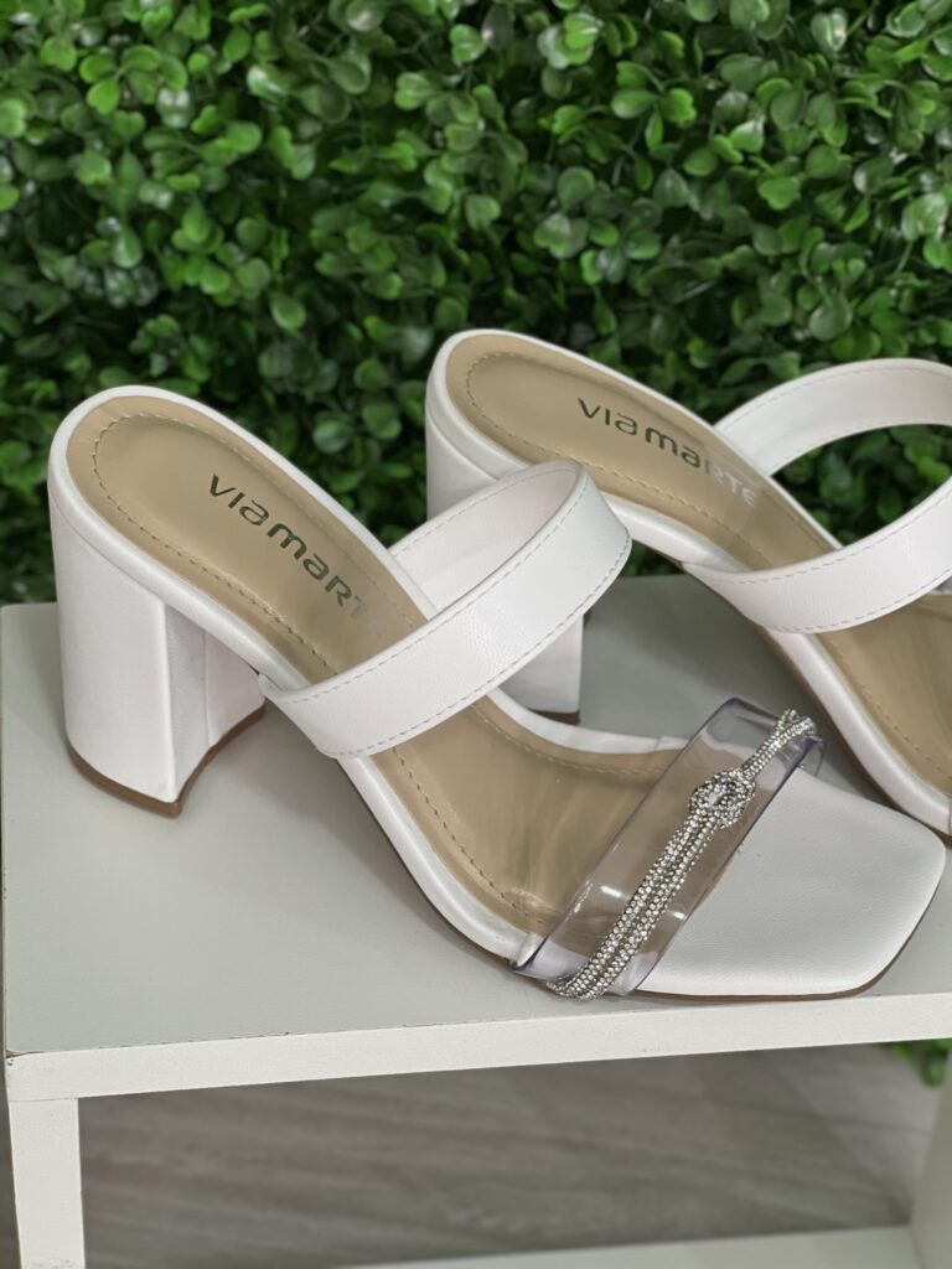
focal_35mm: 77
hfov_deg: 19.1
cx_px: 476
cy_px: 634
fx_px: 2824
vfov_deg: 25.3
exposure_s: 1/40
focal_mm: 9
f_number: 2.8
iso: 125
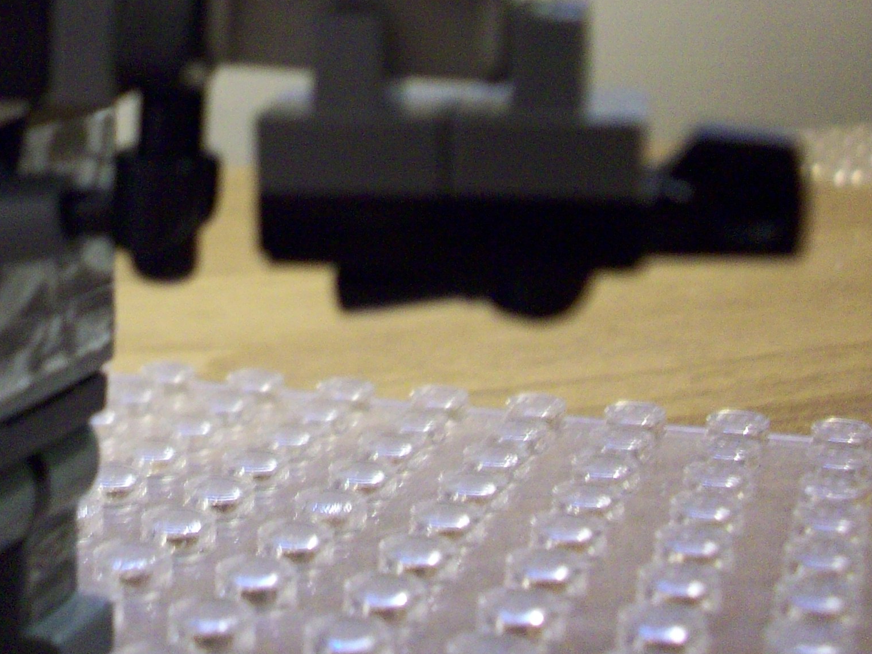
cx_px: 70
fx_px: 1864
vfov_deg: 19.4
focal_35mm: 74
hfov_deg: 25.4
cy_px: 31
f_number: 2.8
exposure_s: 1/8
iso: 200
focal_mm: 6.2
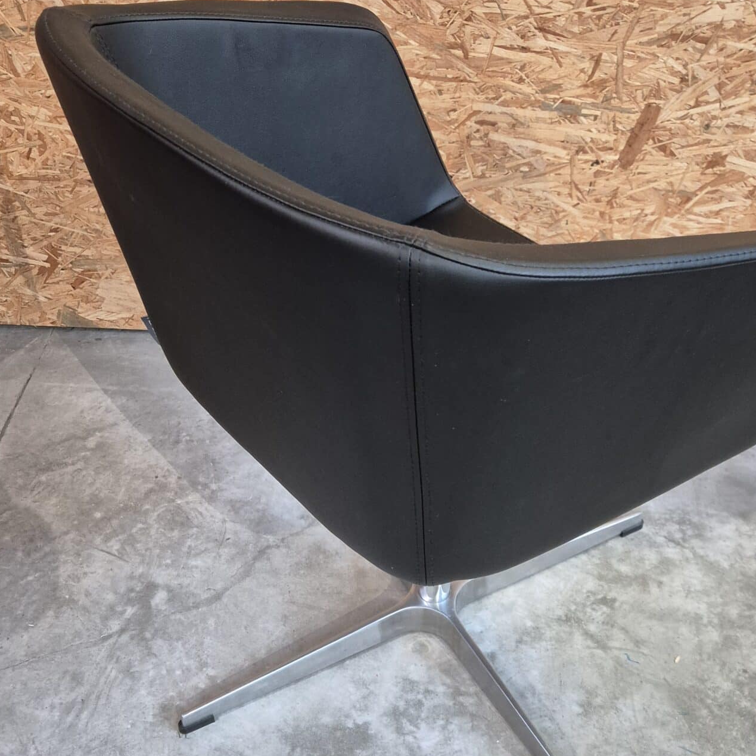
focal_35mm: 41
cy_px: 458
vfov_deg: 40.7
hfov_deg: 40.9
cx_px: 415
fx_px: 1013
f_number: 1.8
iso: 800
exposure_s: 1/100
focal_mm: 5.4
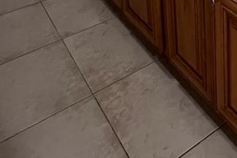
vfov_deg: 20.5
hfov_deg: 37.7
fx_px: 329
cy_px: -113
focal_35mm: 50
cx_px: 200
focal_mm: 1.57
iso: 800
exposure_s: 1/60
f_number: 1.8
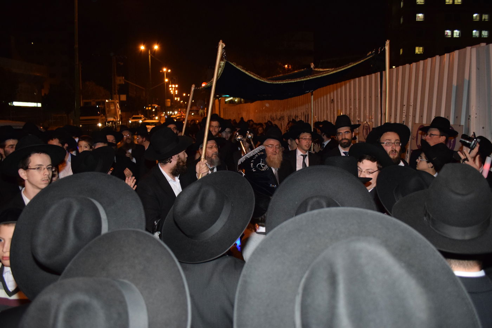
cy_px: 164
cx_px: 246
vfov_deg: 47.9
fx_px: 369
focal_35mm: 27
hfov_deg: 67.4
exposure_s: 1/160
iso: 2500
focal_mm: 18
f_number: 3.5
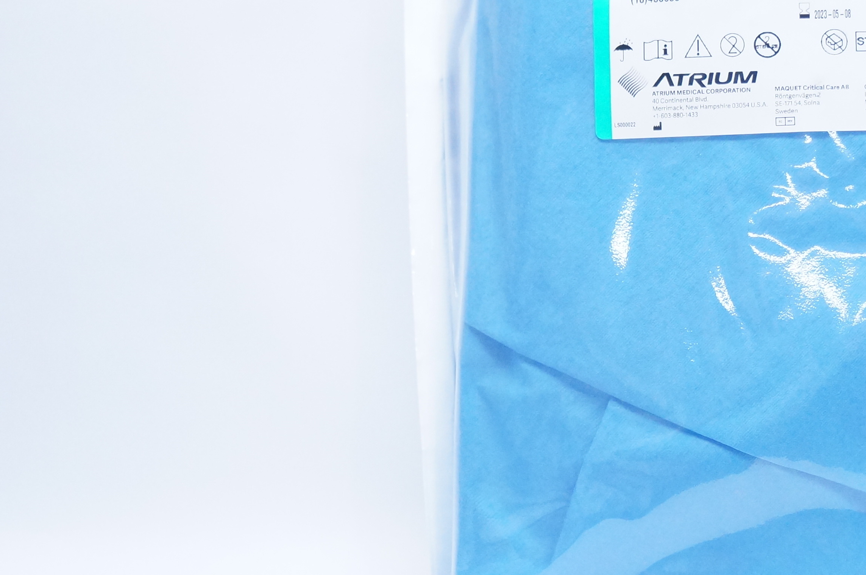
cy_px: 142
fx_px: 1394
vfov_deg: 23.1
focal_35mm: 58
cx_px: 805
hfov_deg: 32.5
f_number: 3.5
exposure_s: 1/200
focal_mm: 18
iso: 1600
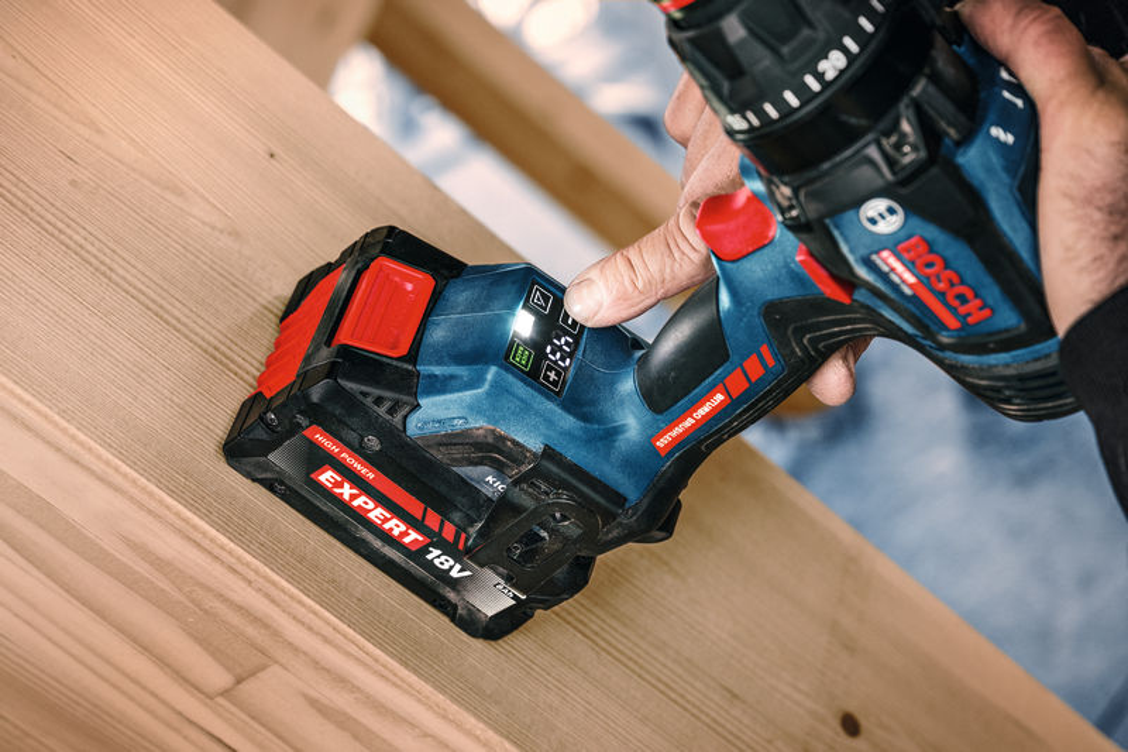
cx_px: 564
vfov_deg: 19.4
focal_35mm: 70
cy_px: 376
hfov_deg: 28.8
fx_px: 2193
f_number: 6.3
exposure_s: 1/60
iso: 800
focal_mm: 70
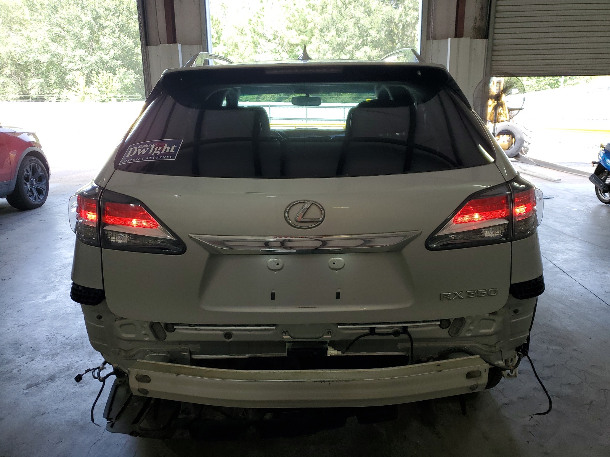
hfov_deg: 67.3
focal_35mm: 26
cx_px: 305
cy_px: 228
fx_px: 458
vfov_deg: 53.1
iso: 50
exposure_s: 1/141
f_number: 1.5
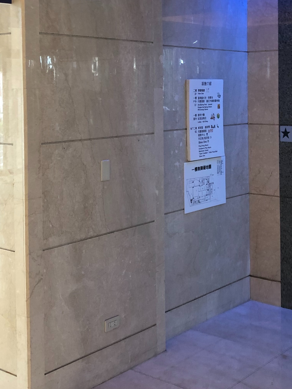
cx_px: 189
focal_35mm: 56
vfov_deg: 33.8
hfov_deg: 26.0
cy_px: 105
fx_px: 630
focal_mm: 3.99
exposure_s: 1/15
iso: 50
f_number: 1.8
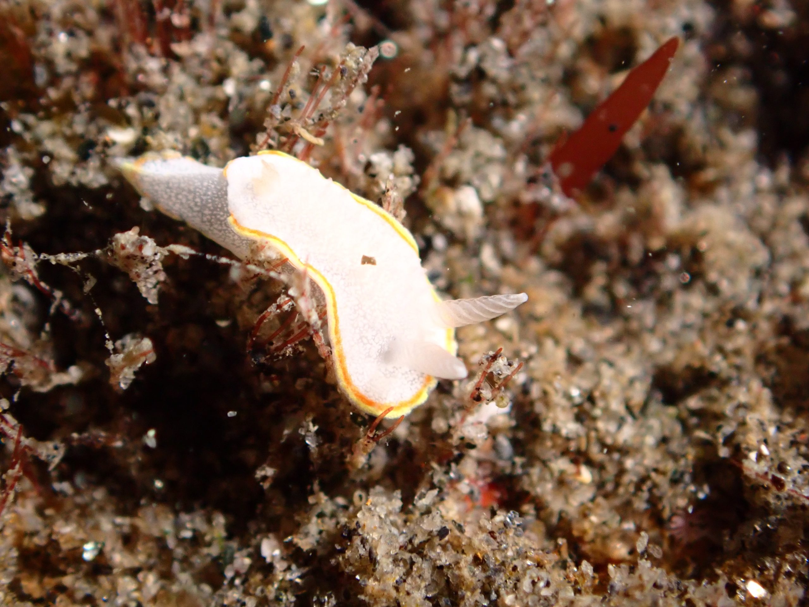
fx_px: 2337
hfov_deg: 19.6
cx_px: 404
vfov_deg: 14.8
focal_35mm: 100
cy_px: 304
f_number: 4.9
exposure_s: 1/400
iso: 640
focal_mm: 18
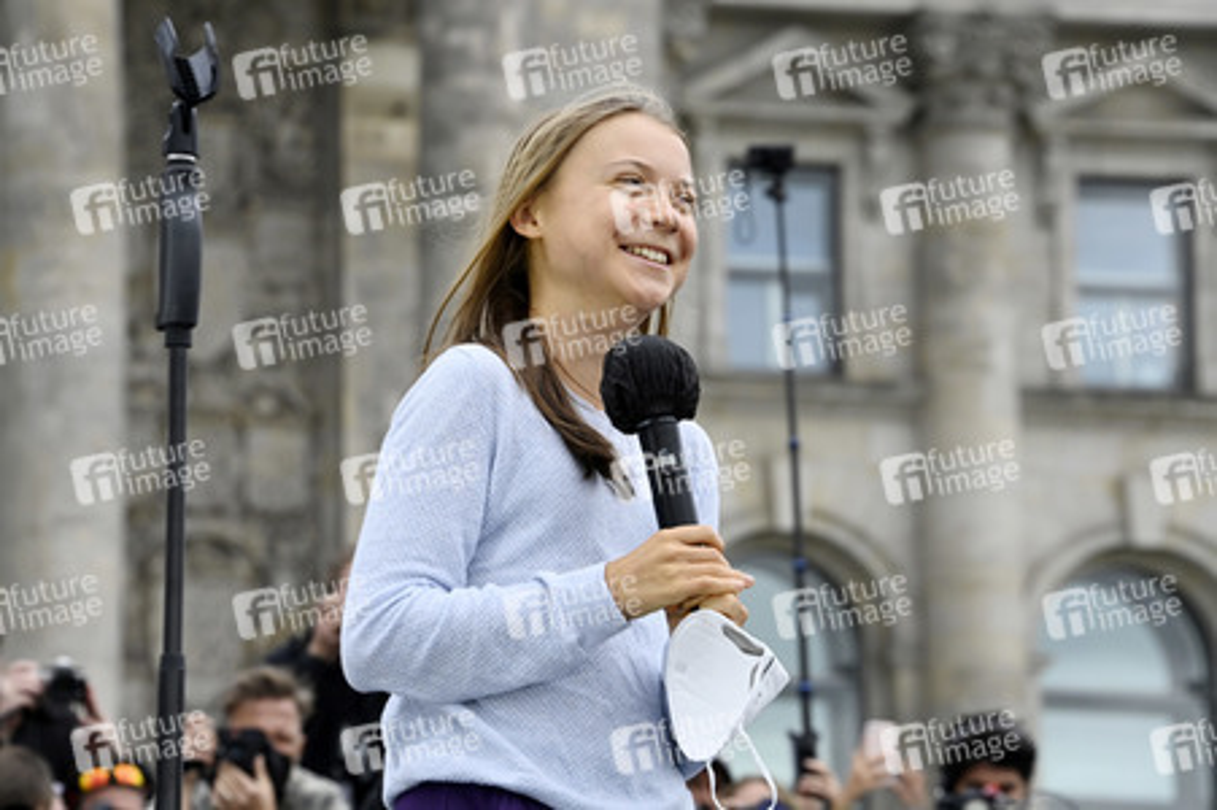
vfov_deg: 9.1
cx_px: 608
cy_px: 405
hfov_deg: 13.7
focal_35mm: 150
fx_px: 5067
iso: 1600
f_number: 8
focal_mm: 150
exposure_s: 1/500
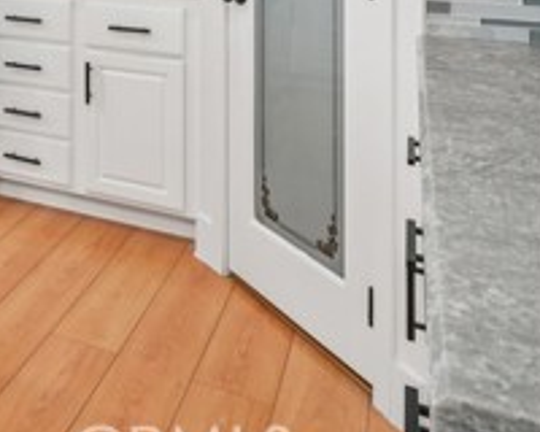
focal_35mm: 45
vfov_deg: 28.9
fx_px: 719
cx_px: -27
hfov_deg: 36.1
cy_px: -86
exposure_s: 1/20
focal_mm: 15
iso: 400
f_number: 8
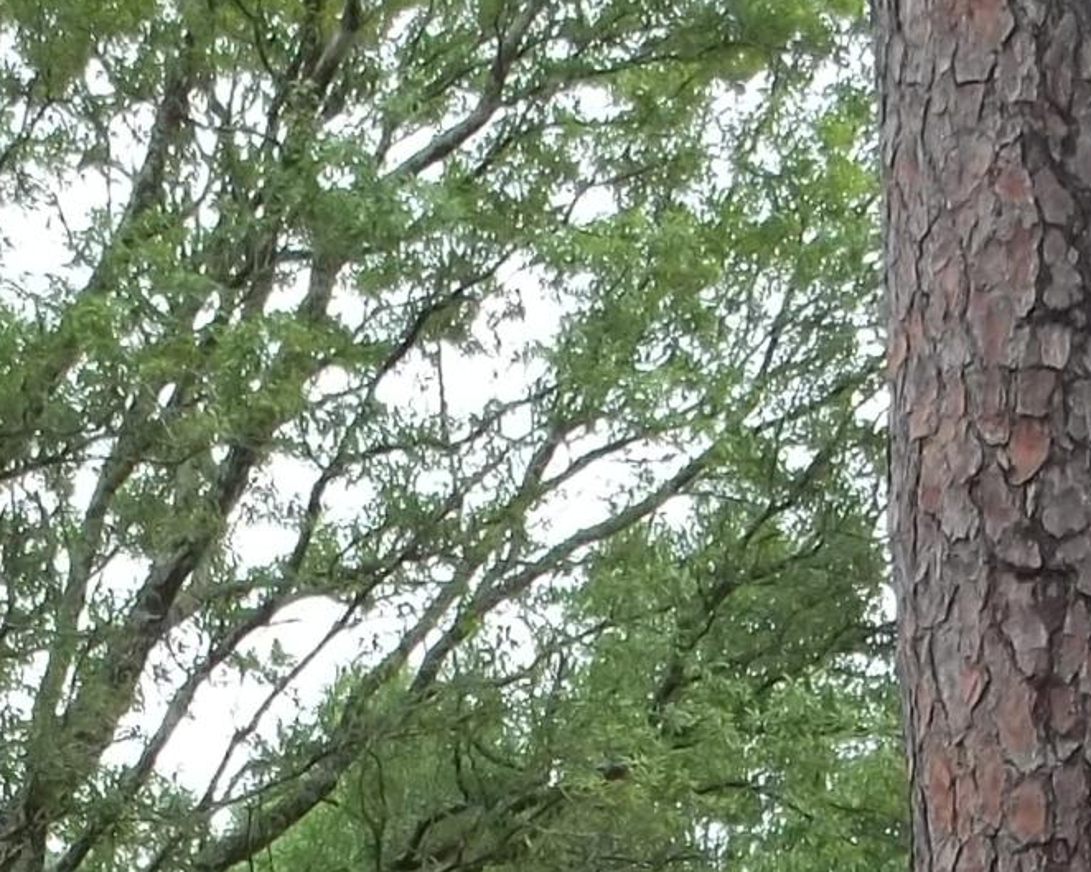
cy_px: 1713
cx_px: 529
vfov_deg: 9.9
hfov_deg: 13.2
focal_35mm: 146
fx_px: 4712
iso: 64
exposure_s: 1/250
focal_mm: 5.9
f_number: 3.3
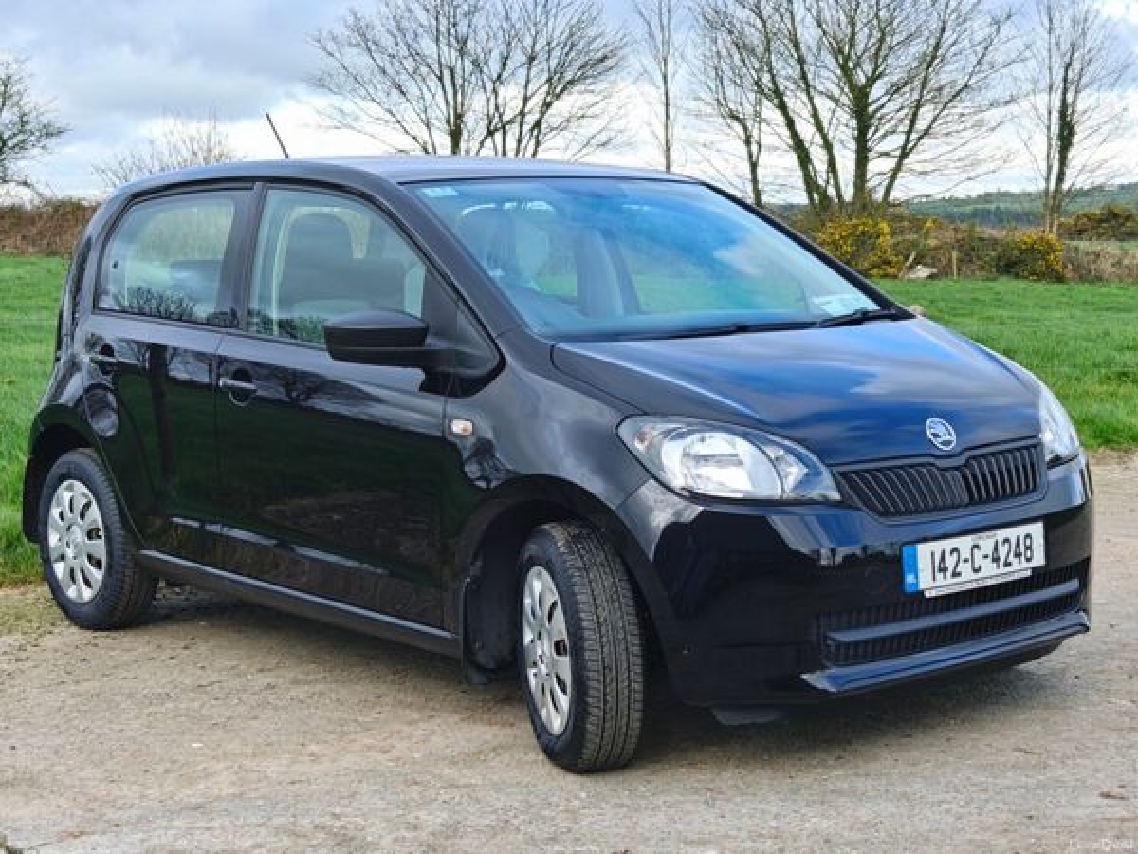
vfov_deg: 46.8
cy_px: 427
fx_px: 986
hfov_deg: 60.0
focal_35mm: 30
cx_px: 569
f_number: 1.8
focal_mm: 8.67
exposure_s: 1/200
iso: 64
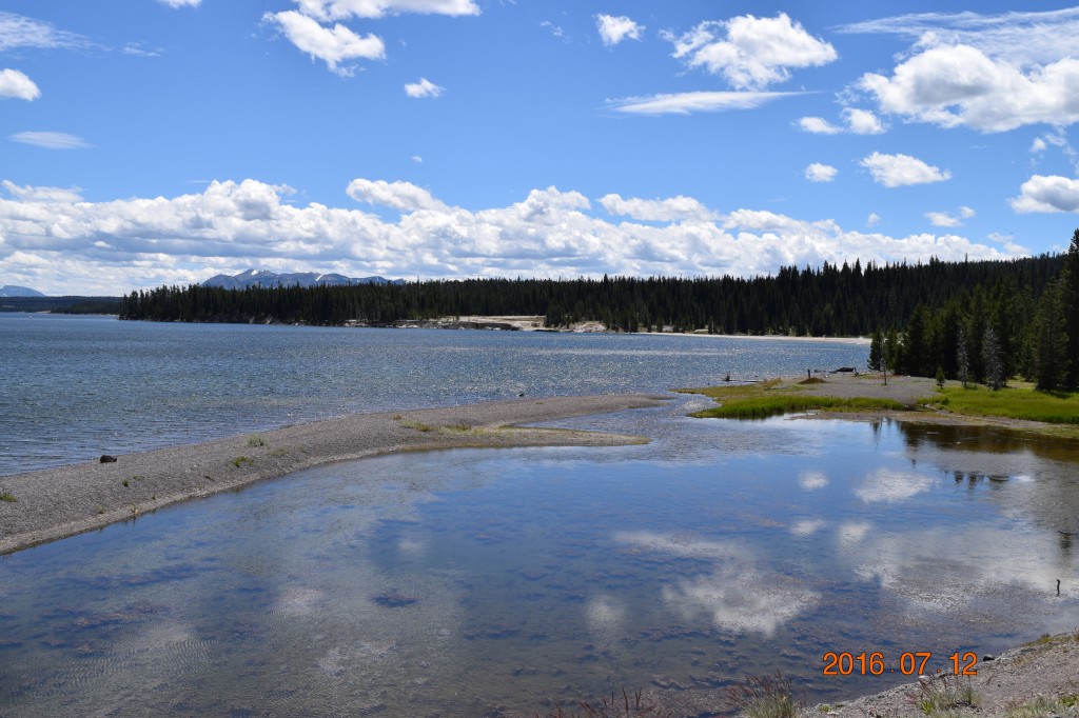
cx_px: 540
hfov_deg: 49.6
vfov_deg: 34.2
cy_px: 359
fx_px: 1168
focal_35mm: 39
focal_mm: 26
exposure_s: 1/400
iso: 200
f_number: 10
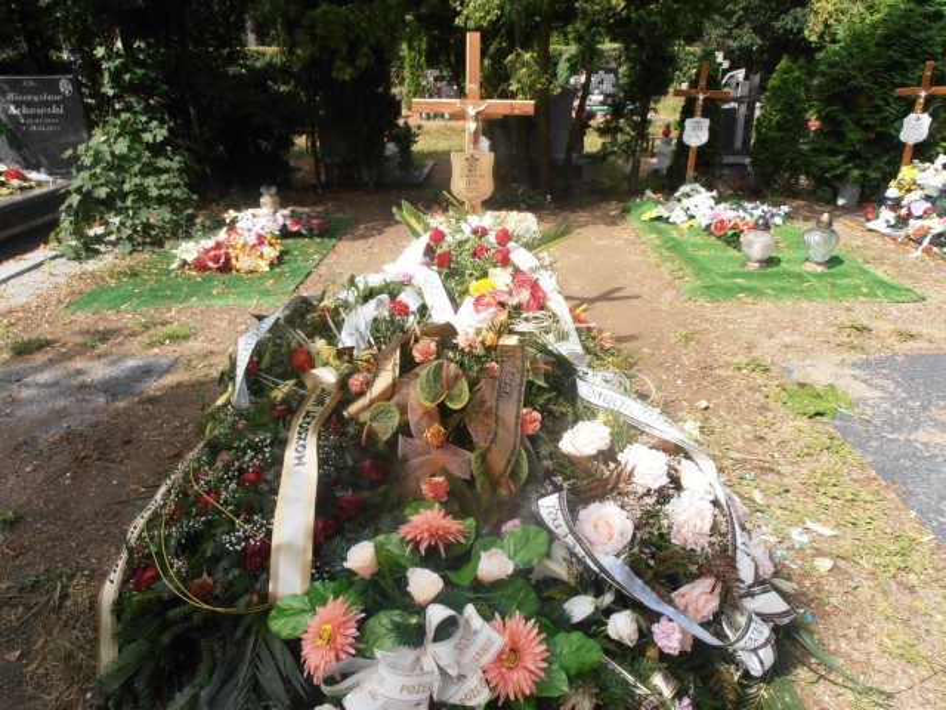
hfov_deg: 71.6
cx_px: 473
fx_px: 656
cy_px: 355
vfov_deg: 56.8
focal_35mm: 24
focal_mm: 4.2
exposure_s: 1/125
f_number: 7.9
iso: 80
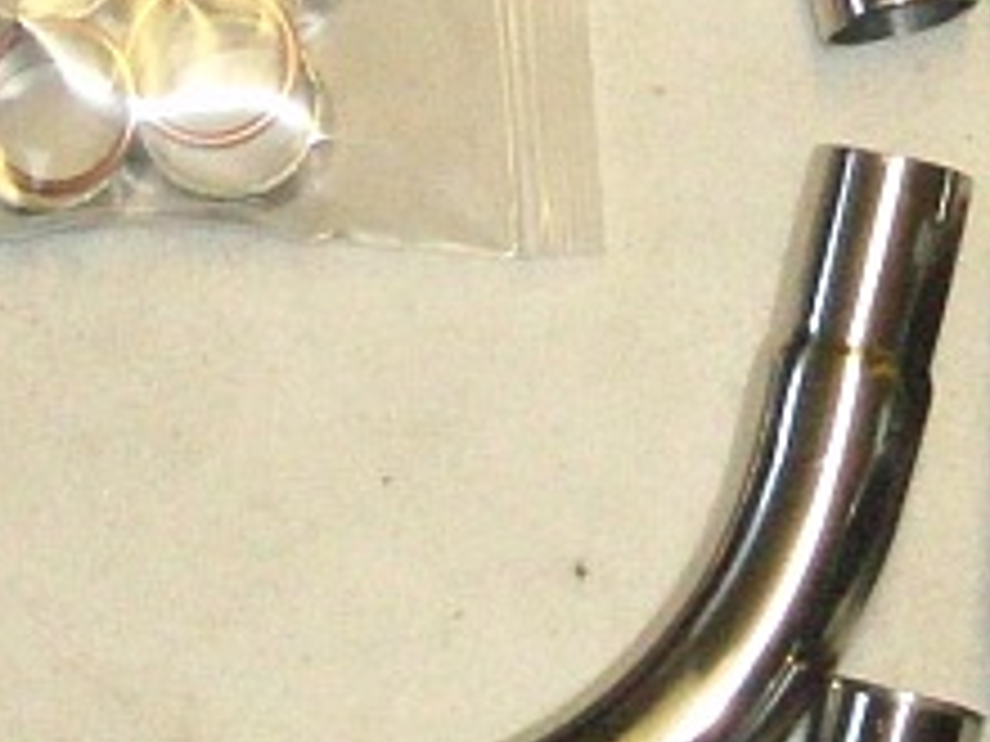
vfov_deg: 8.6
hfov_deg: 11.4
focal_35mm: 172
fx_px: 4919
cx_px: 855
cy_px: 166
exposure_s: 1/60
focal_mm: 6.42
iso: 800
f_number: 3.6
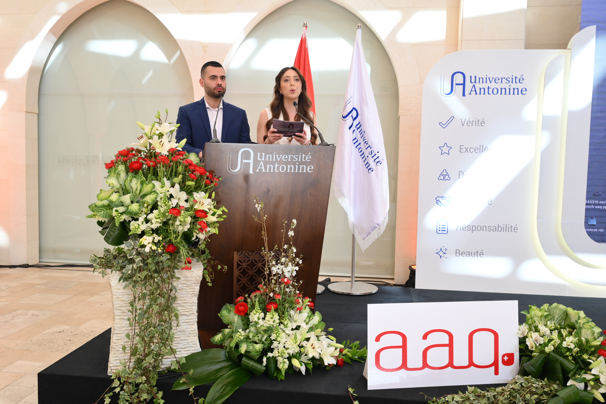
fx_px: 564
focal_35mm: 34
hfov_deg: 56.5
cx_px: 303
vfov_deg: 39.4
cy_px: 202
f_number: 6.3
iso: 1000
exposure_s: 1/200
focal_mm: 33.5
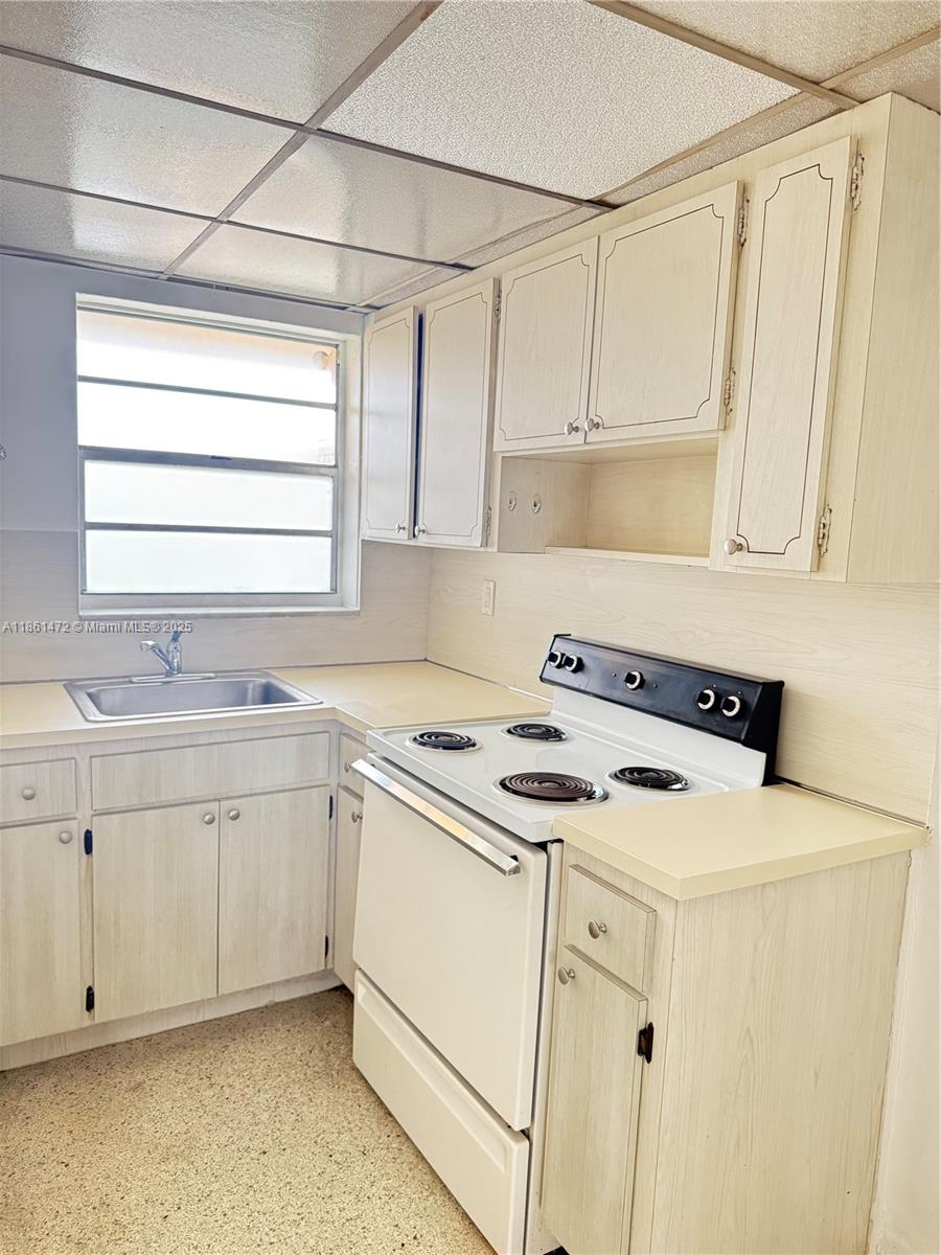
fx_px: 870
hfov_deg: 56.8
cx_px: 470
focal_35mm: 24
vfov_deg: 71.6
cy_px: 628
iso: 640
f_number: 1.78
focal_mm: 6.76
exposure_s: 1/60
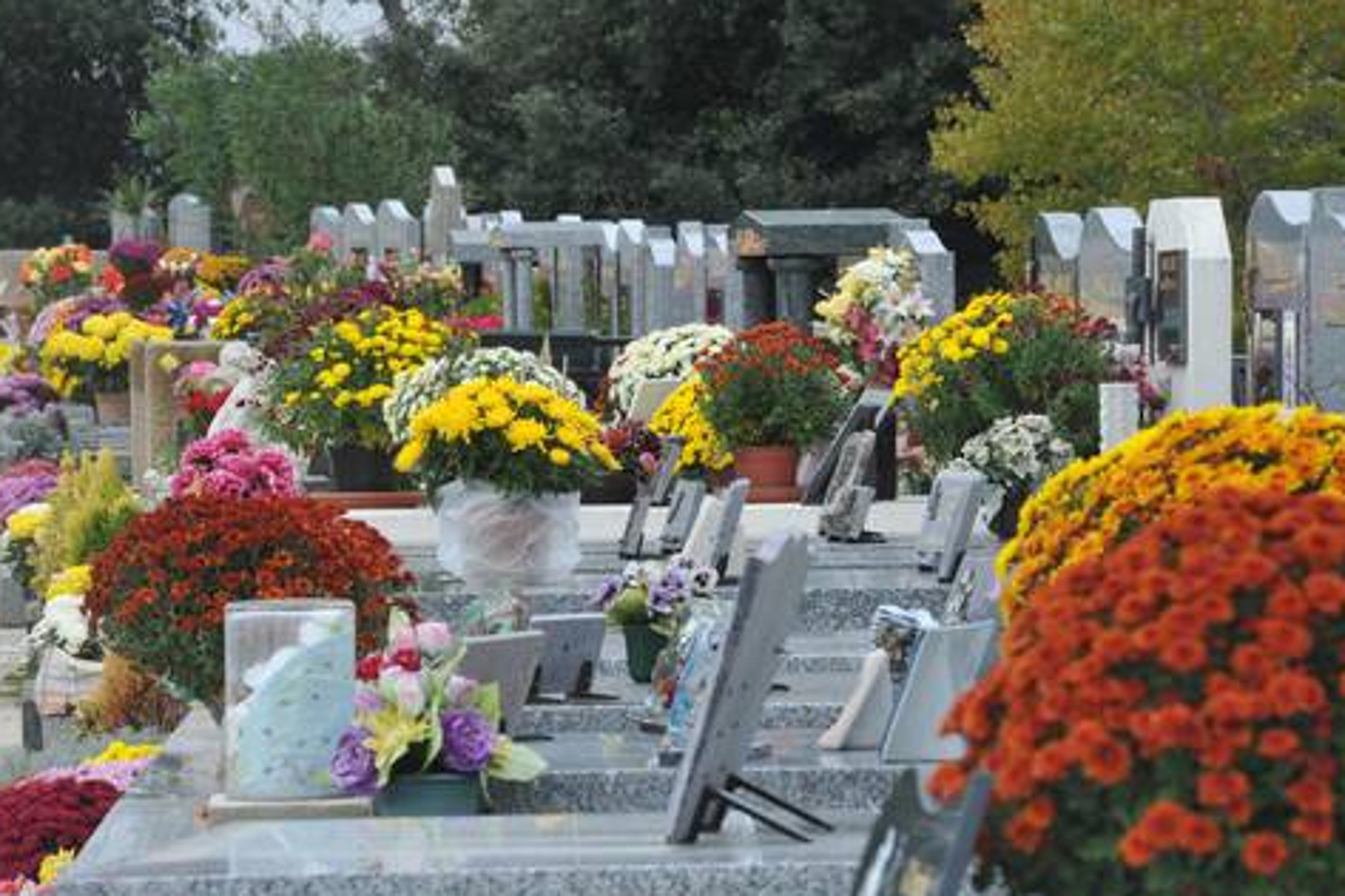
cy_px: 459
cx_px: 717
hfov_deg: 9.4
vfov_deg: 6.3
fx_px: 8179
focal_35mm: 219
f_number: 18
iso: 640
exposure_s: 1/125
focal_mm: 185
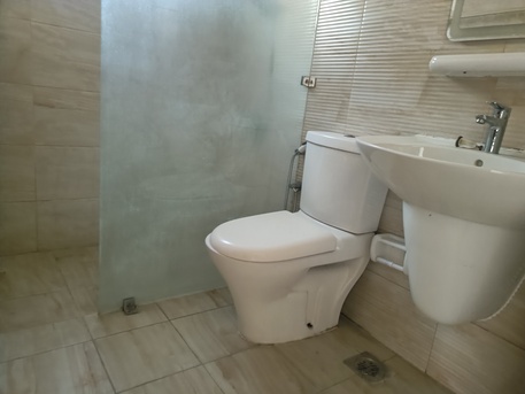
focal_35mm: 25
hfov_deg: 69.4
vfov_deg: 54.9
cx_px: 262
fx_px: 379
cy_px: 197
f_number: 1.7
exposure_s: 1/25
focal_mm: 4.7
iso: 3416
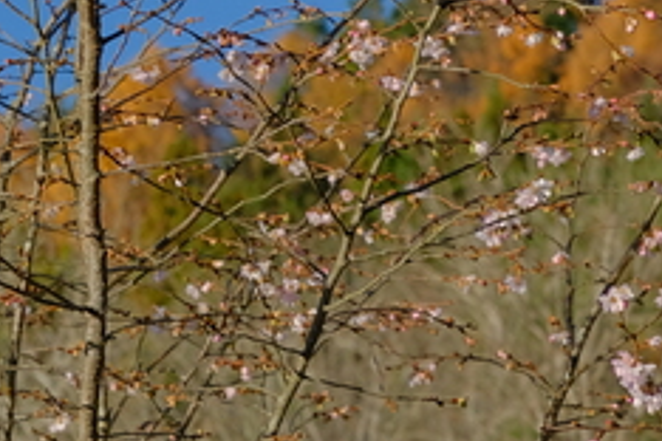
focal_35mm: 283
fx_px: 5204
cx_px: -448
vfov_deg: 4.8
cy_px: -213
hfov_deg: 7.1
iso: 800
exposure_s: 1/420
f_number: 8
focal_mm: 55
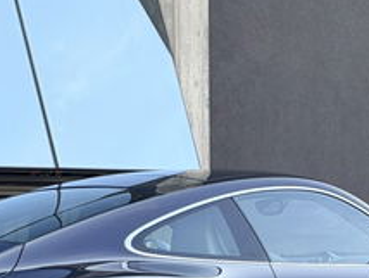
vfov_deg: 8.5
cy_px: 340
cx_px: 214
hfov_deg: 11.5
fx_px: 1836
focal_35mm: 172
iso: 64
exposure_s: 1/490
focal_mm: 6.76
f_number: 1.78
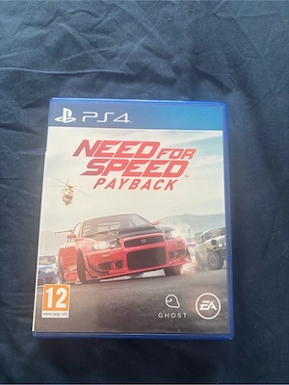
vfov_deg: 67.3
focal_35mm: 26
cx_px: 144
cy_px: 192
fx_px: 289
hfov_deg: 53.1
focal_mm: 5.96
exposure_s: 1/60
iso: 160
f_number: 1.6
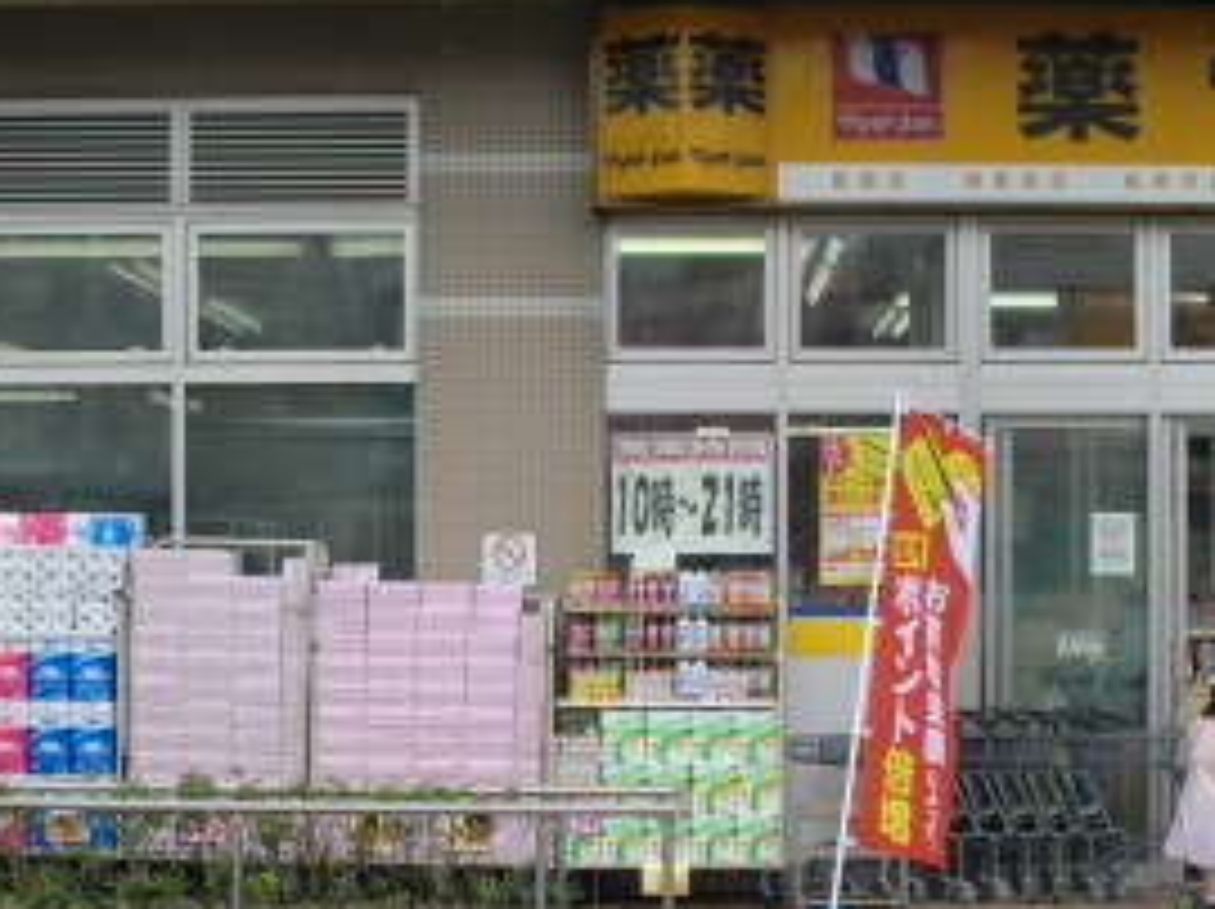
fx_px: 2911
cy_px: 558
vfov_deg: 17.7
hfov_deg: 23.5
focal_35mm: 83
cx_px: 765
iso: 64
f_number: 3.1
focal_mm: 6.3
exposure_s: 1/500
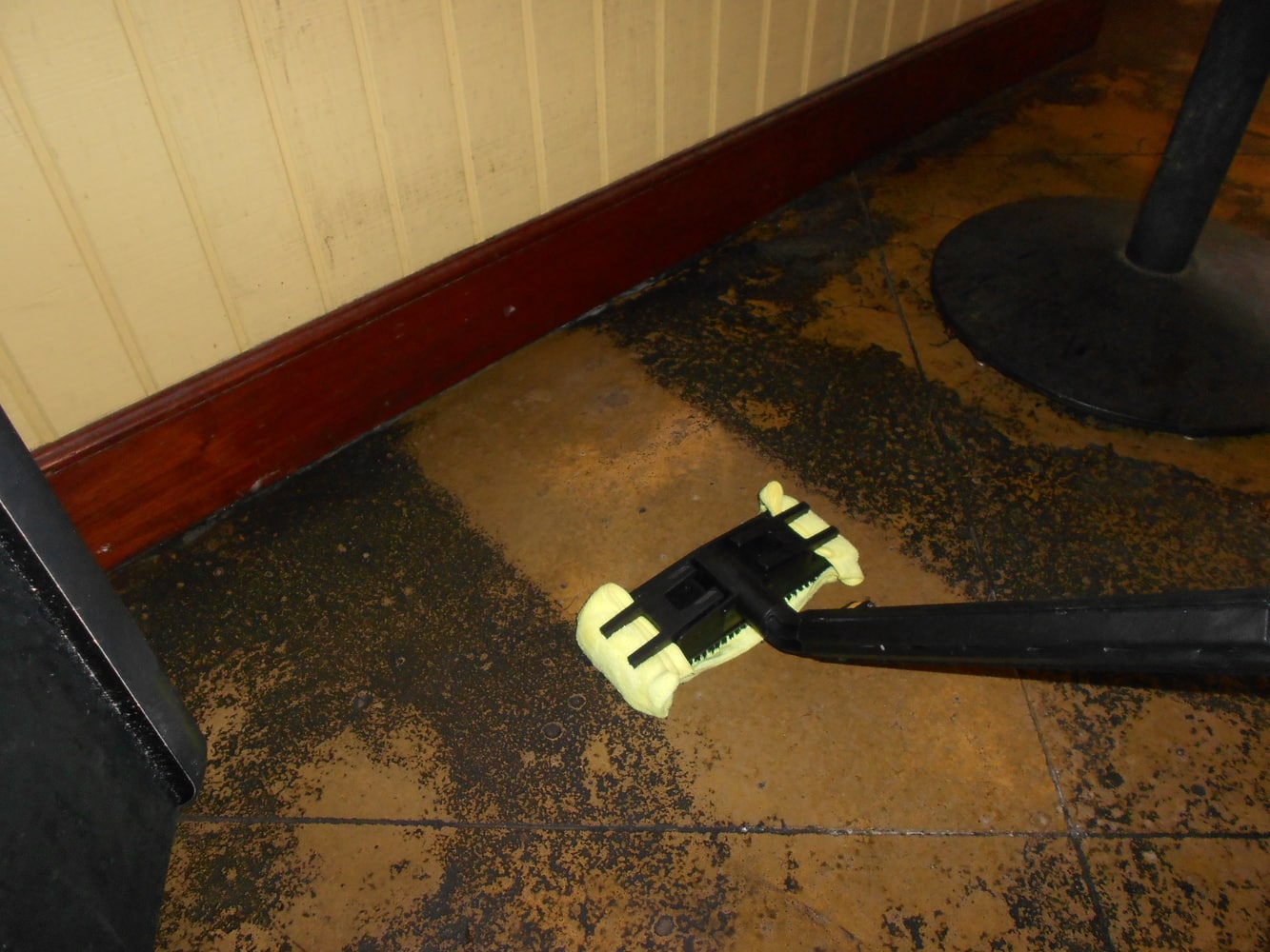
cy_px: 476
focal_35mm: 26
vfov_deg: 53.1
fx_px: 954
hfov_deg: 67.3
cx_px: 635
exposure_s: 1/25
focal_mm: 4.6
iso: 200
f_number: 3.2
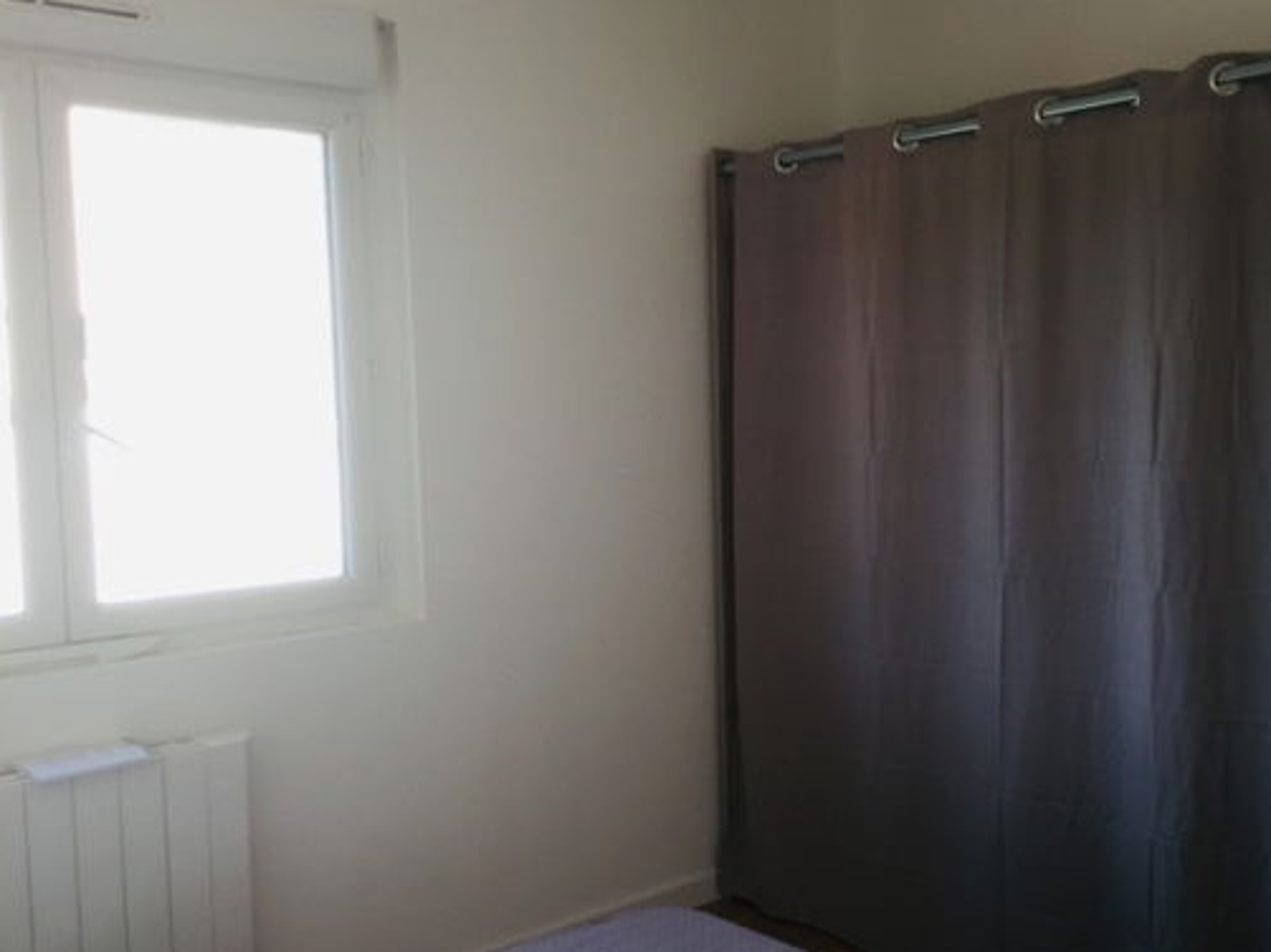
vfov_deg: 38.6
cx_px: 803
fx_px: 1358
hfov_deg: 49.6
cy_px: 501
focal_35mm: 37
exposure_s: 1/100
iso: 40
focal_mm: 4.15
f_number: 2.2
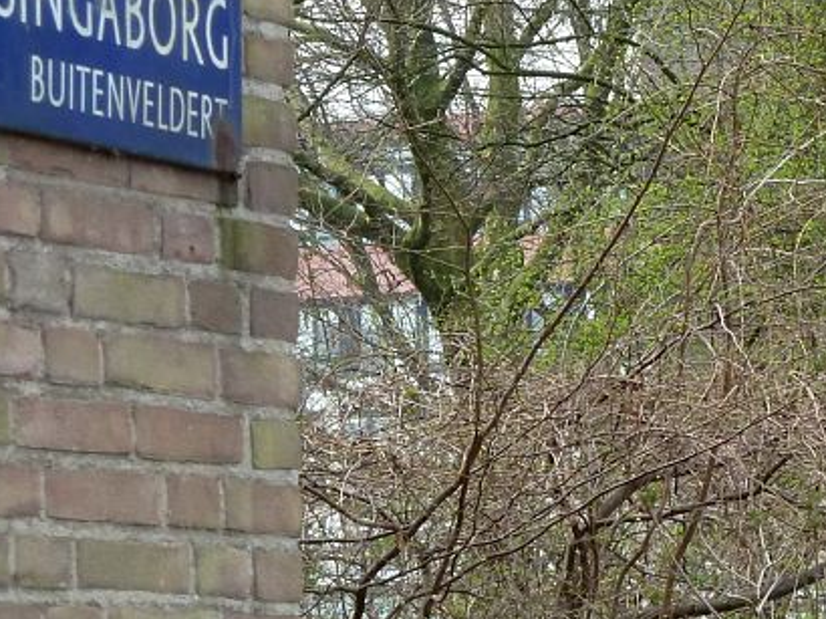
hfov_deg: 7.6
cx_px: 911
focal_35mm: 260
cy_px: 188
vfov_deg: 5.7
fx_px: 6200
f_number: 4.3
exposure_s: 1/160
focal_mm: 17
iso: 160
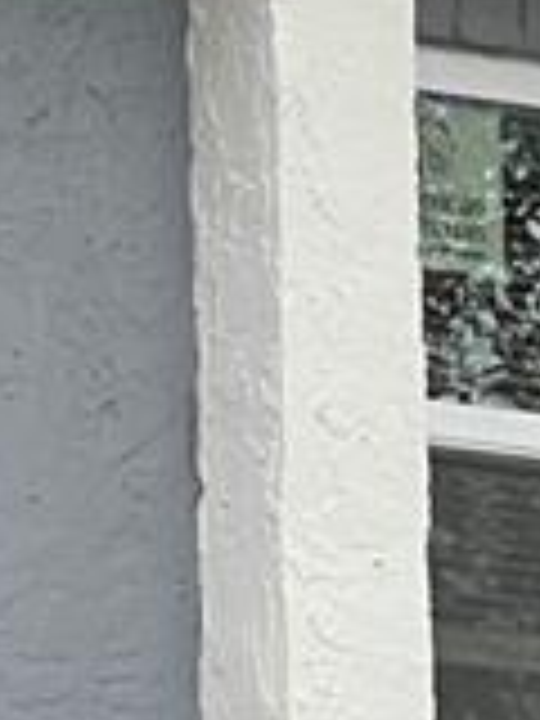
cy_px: 1485
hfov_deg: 2.6
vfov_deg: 3.4
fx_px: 11981
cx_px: -770
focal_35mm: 576
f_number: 2.8
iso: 80
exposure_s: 1/99
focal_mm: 9
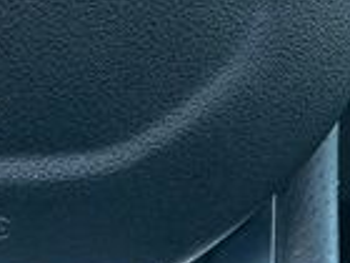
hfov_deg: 9.0
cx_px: 290
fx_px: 2214
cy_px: -263
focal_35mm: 219
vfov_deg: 6.6
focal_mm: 6.76
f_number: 1.78
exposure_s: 1/60
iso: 160
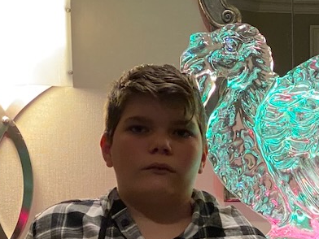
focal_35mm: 170
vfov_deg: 8.6
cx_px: 406
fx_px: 1567
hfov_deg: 11.4
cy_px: 336
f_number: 2
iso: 400
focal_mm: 6
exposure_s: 1/40
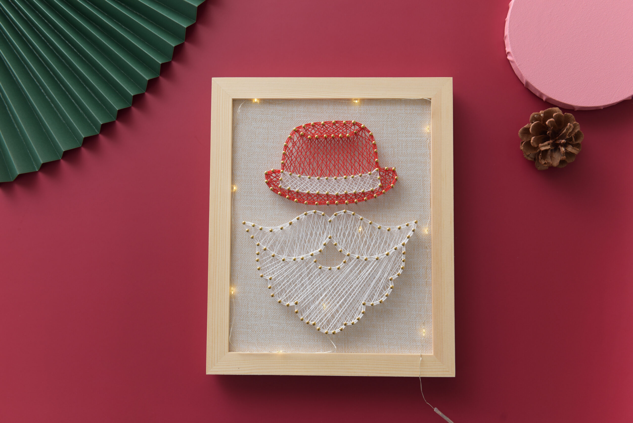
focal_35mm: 42
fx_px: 739
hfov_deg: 46.4
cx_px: 316
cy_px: 212
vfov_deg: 31.9
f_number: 5.6
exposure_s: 1/125
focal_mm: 42
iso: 250
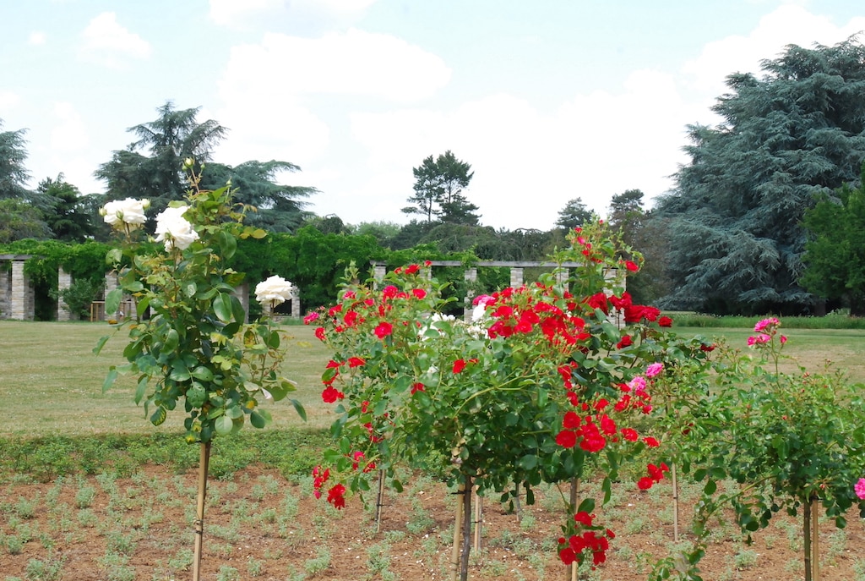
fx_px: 1733
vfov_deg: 19.0
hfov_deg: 28.0
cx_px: 432
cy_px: 290
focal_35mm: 72
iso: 800
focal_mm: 48
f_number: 18
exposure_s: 1/200
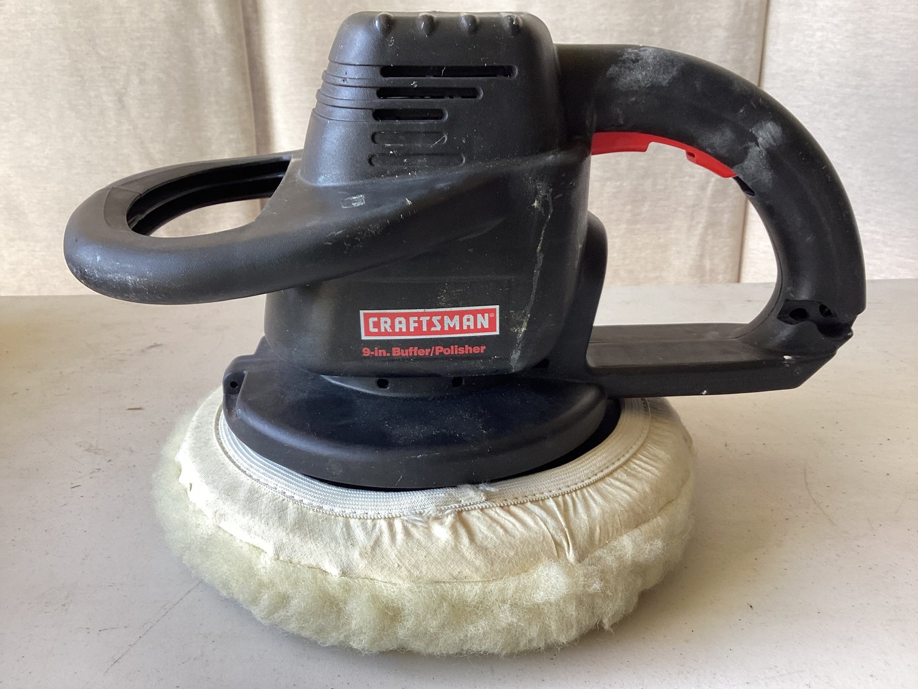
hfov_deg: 58.3
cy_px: 344
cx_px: 459
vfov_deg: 45.4
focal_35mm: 31
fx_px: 822
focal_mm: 3.3
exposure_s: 1/60
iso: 50
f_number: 2.4
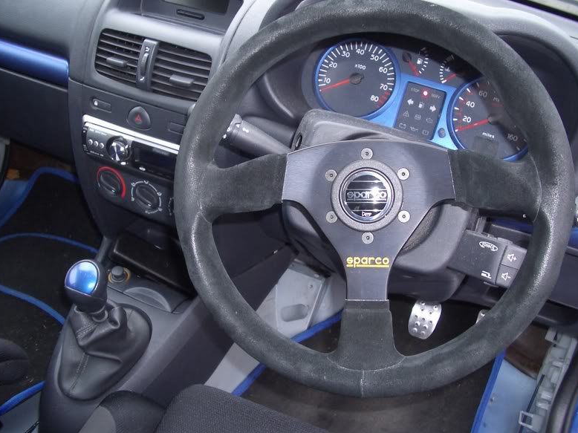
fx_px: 601
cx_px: 290
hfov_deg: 51.4
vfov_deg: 39.6
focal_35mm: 36
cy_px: 211
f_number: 2.6
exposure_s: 1/40
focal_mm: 5.8
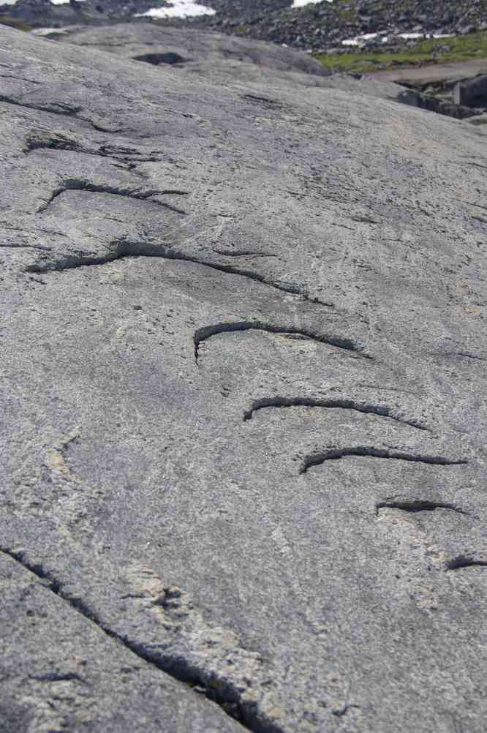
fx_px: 1183
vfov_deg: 34.4
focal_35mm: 58
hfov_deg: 23.3
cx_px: 244
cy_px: 366
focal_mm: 38.8
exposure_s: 1/250
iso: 100
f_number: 9.5
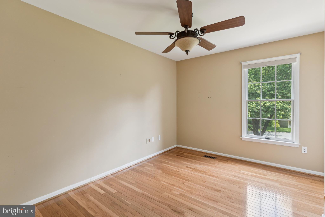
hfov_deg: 93.3
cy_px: 108
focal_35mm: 17
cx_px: 162
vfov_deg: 70.4
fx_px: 153
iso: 500
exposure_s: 1/125
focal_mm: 17
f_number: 5
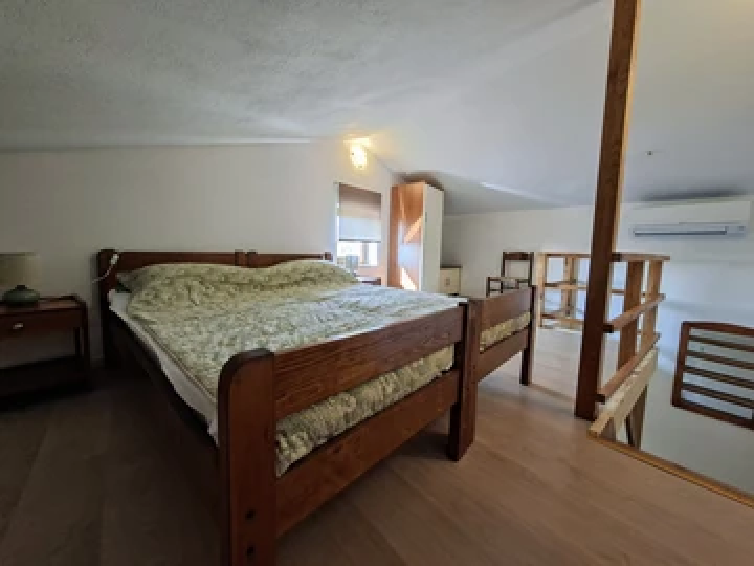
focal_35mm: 13
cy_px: 283
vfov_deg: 89.9
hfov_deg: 106.2
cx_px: 377
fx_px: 283
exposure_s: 1/40
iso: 200
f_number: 2.2
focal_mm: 1.74
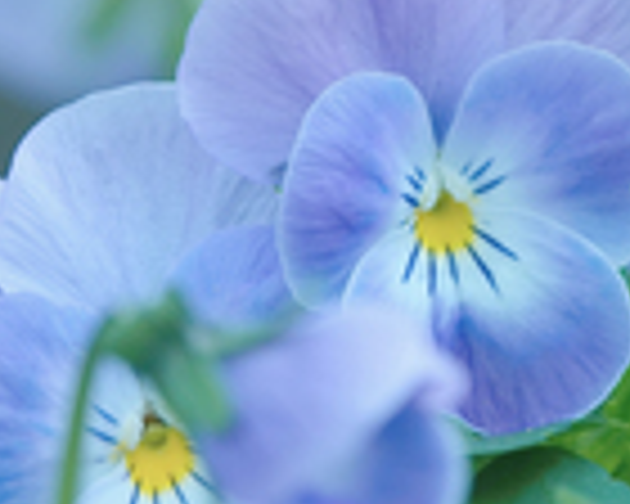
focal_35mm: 1731
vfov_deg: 0.9
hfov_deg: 1.1
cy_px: 209
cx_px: 508
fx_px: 32275
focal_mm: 205.6
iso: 100
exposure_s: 1/320
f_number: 4
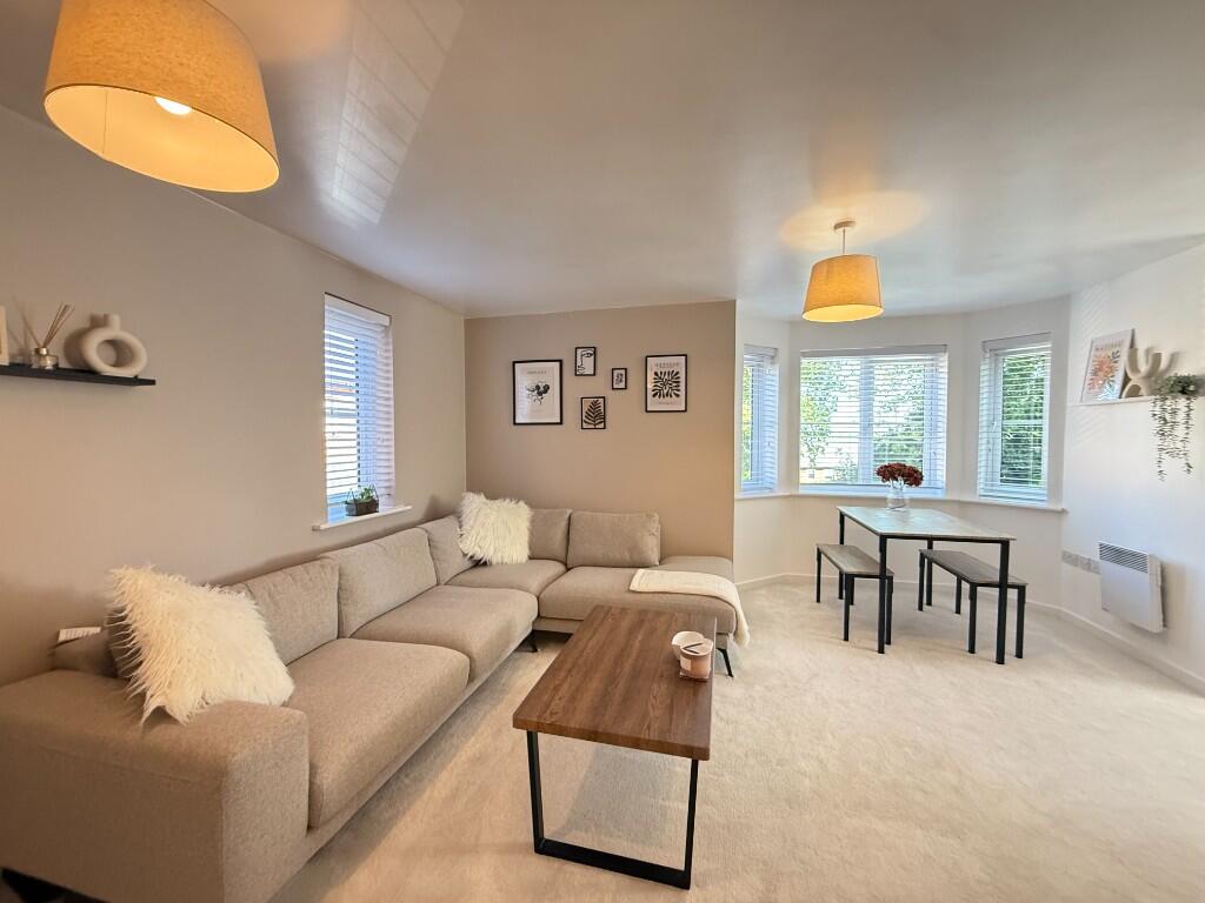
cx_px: 602
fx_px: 487
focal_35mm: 14
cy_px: 452
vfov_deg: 85.7
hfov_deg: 102.1
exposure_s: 1/60
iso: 500
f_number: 2.2
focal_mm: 2.22
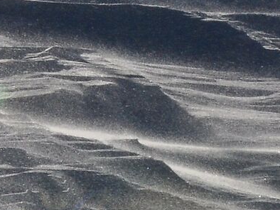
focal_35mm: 421
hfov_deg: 4.7
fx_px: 3407
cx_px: -190
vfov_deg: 3.5
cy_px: -138
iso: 500
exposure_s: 1/500
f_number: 29
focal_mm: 48
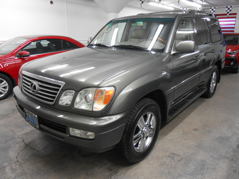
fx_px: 180
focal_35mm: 26
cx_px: 120
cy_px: 90
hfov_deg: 67.3
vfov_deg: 53.1
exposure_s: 1/25
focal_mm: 4.6
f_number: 3.5
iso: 400
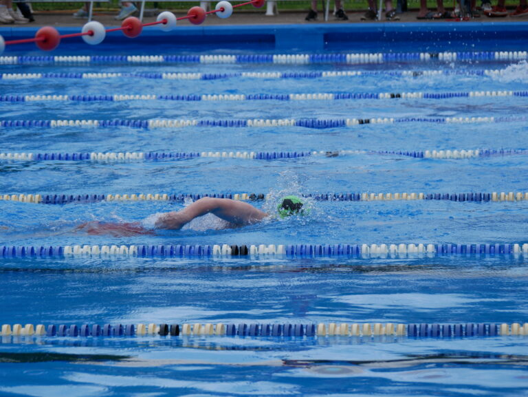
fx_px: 3053
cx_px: 264
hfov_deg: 9.9
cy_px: 198
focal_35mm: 200
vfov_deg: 7.4
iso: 200
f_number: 5
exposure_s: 1/800
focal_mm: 100
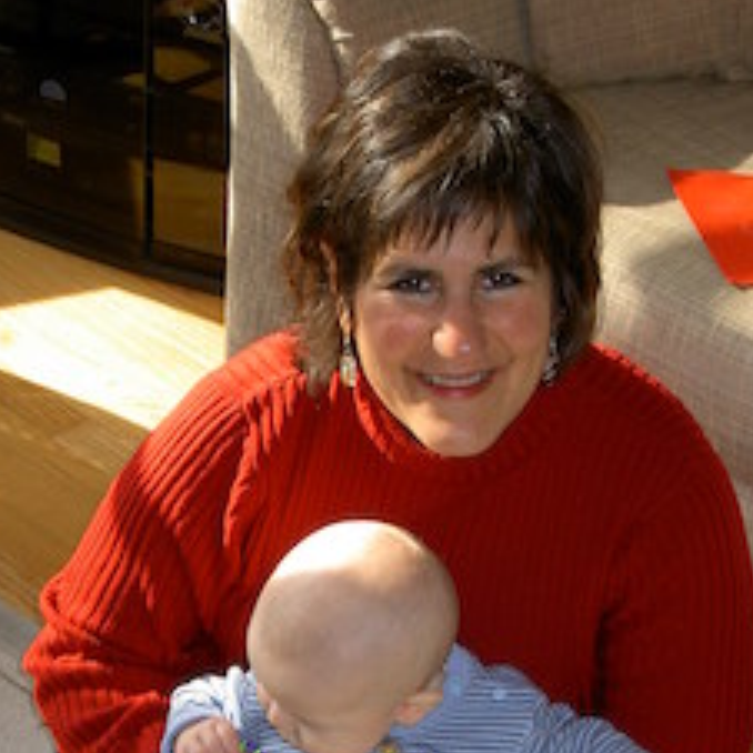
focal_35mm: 94
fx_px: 2313
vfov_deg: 18.3
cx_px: 383
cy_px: 603
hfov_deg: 18.5
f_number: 3.8
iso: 50
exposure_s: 1/80
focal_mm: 9.9
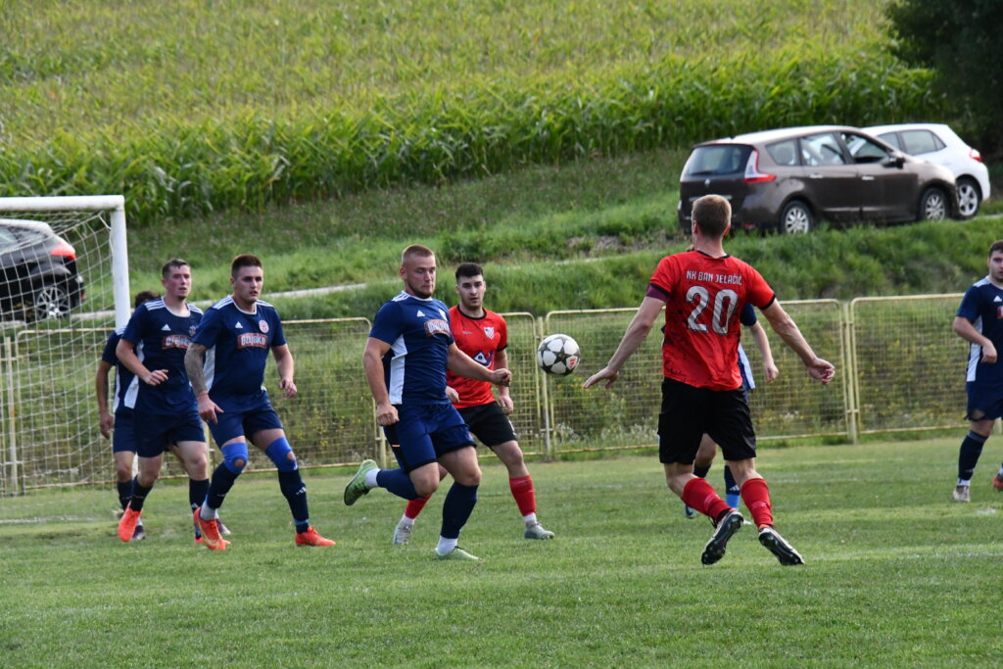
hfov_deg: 8.1
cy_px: 334
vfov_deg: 5.4
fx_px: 7105
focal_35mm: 255
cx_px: 502
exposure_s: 1/1000
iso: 3200
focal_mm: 170
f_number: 8
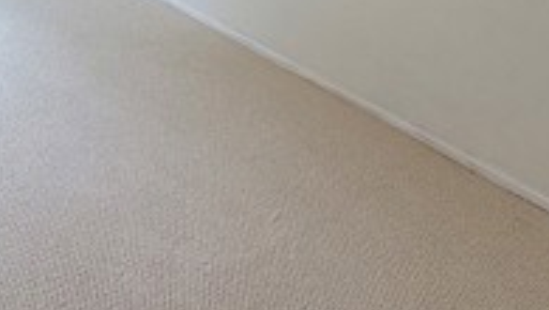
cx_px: 163
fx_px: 728
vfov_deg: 20.6
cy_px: -149
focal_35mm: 50
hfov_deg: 40.5
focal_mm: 2.22
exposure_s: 1/230
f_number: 2.2
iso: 64
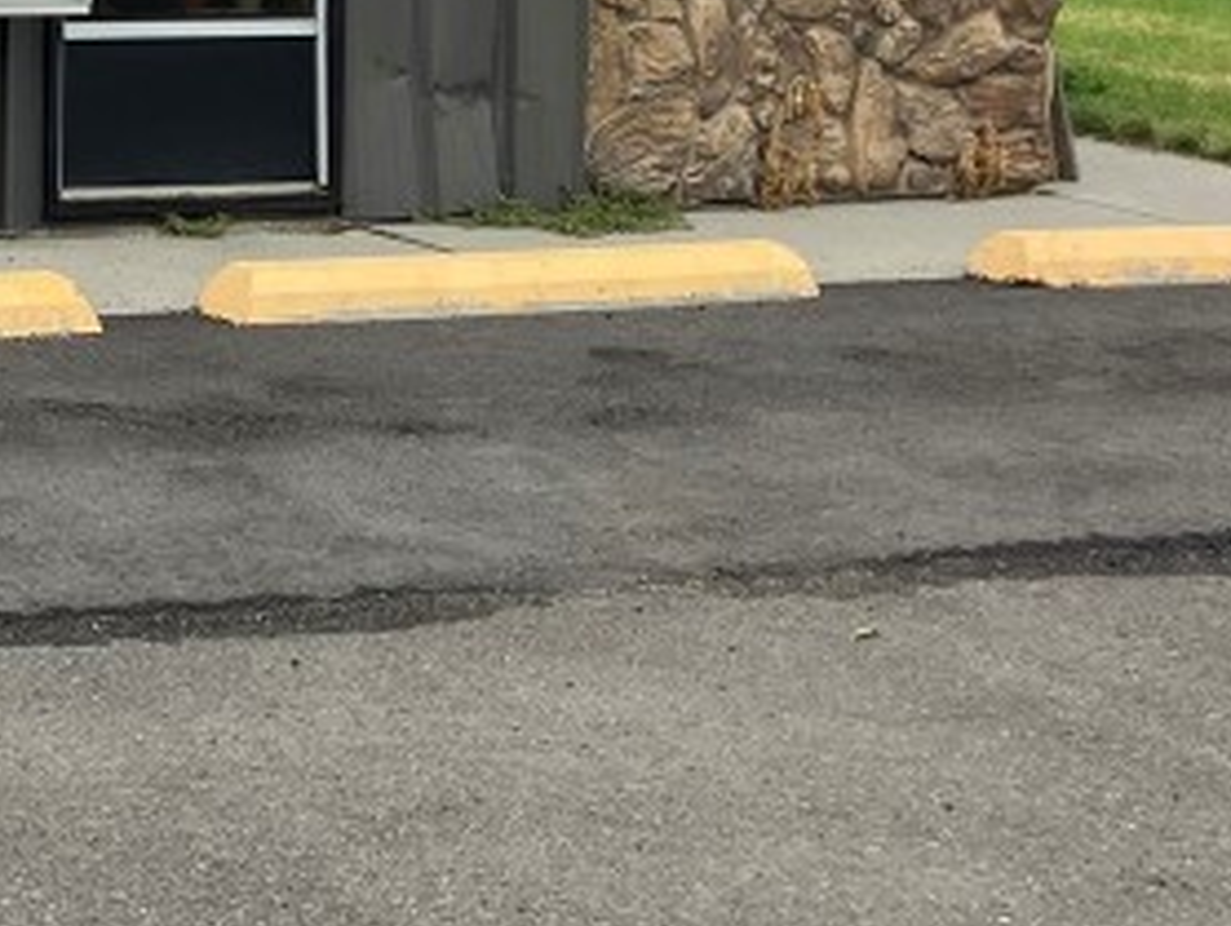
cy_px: -204
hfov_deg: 16.9
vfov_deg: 13.9
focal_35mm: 103
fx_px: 3666
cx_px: -735
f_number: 1.8
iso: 32
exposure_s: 1/215
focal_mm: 3.99
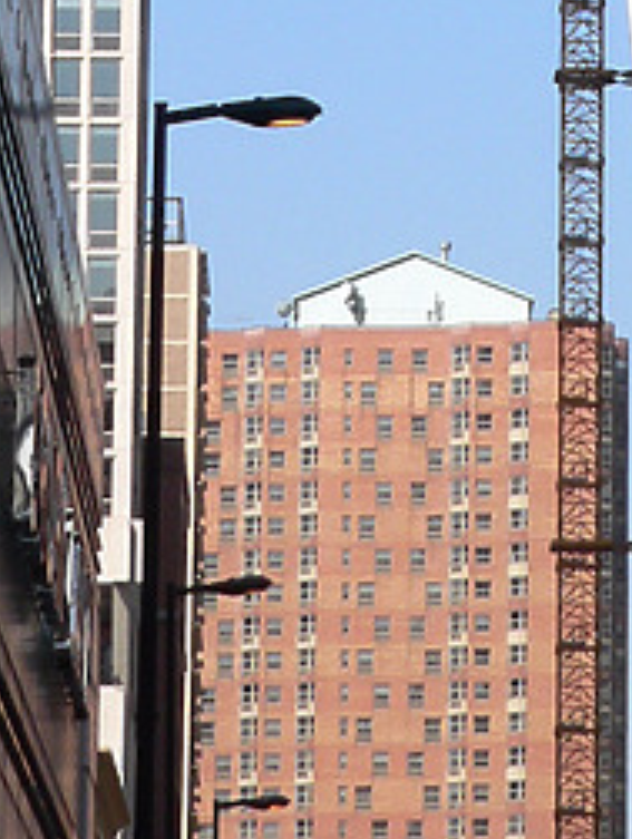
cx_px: 757
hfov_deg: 5.4
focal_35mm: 276
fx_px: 6702
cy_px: -110
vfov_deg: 7.1
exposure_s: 1/500
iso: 80
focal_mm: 12.9
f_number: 5.2
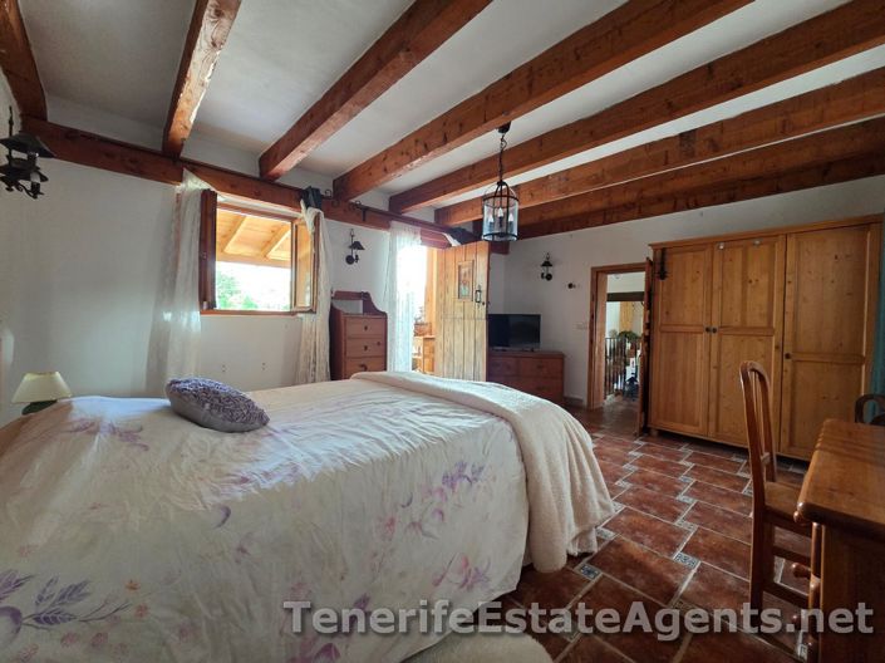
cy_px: 332
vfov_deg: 89.9
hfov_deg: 106.2
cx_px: 442
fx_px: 332
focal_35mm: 13
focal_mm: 2.2
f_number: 2.2
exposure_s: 1/50
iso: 400
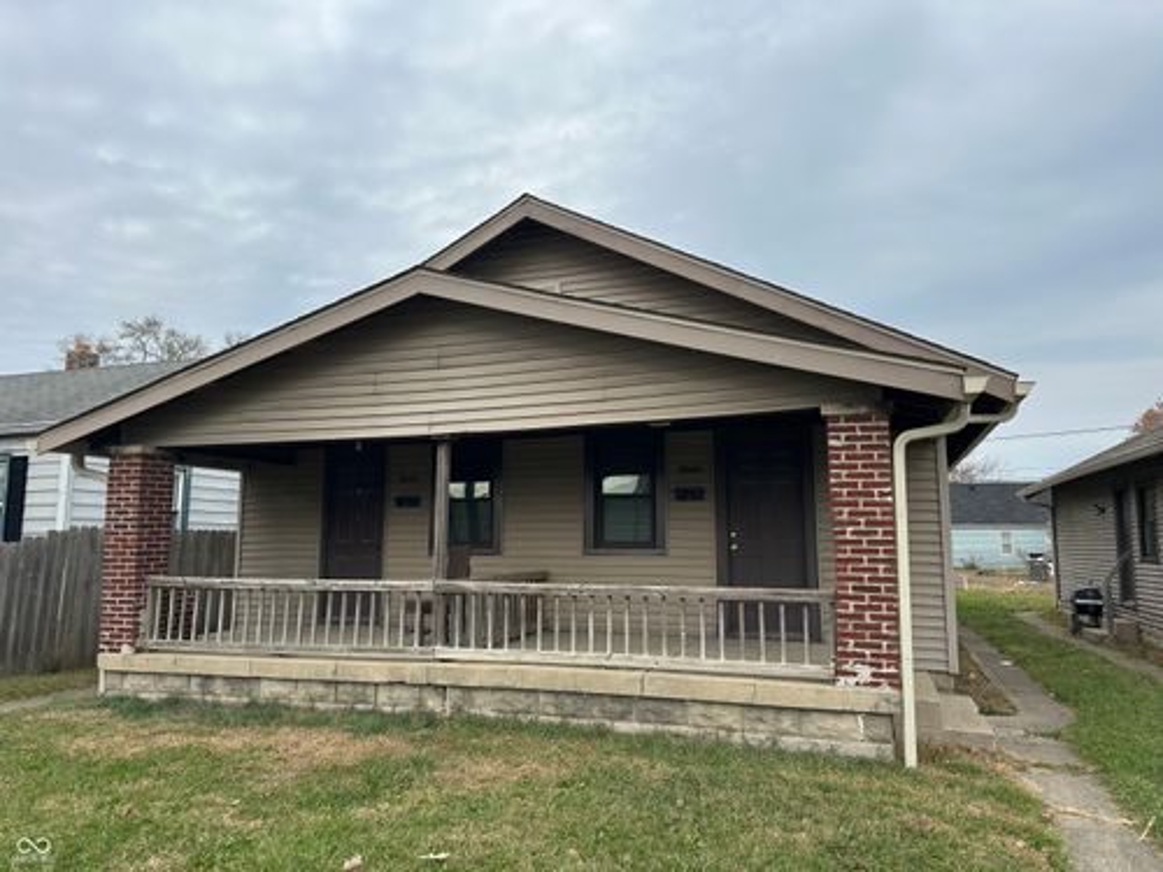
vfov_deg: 56.8
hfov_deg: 71.6
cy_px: 436
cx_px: 582
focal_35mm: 24
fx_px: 806
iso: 80
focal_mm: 6.86
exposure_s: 1/2203
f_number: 1.78
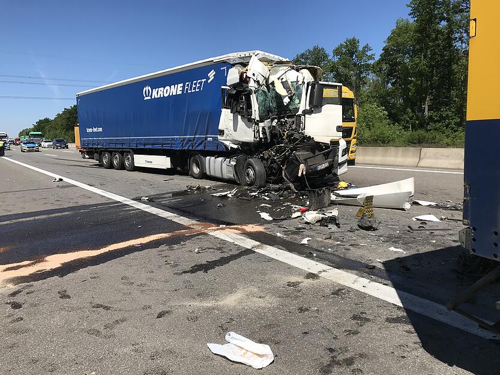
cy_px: 188
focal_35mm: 28
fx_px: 404
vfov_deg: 49.8
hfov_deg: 63.4
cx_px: 250
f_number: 1.8
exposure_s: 1/2907
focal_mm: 3.99
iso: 20
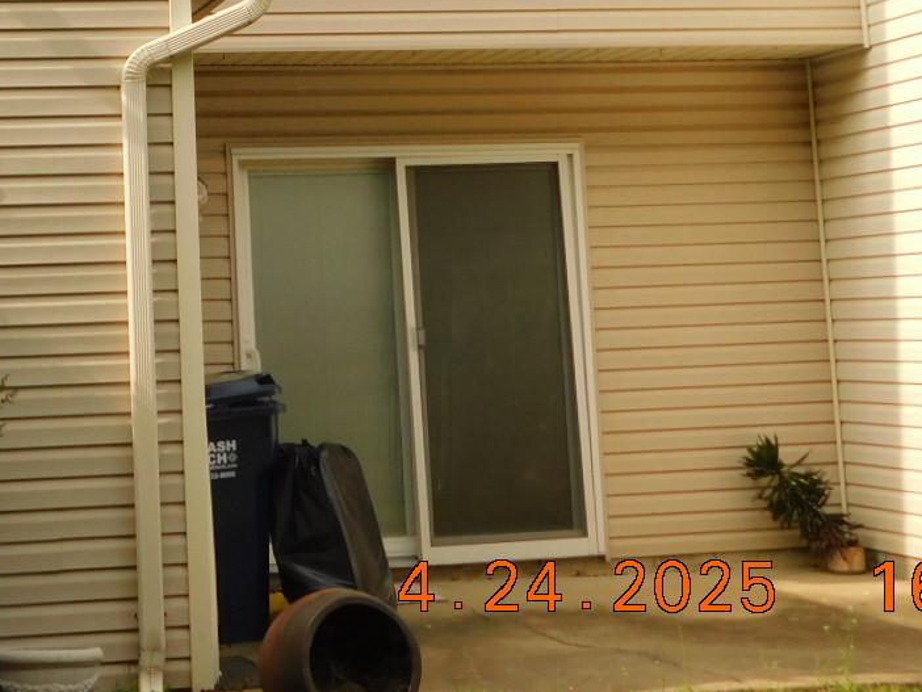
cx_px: 158
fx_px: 2185
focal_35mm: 82
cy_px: -35
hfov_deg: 23.4
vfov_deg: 17.5
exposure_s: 1/640
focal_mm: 6.3
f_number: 3.5
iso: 125
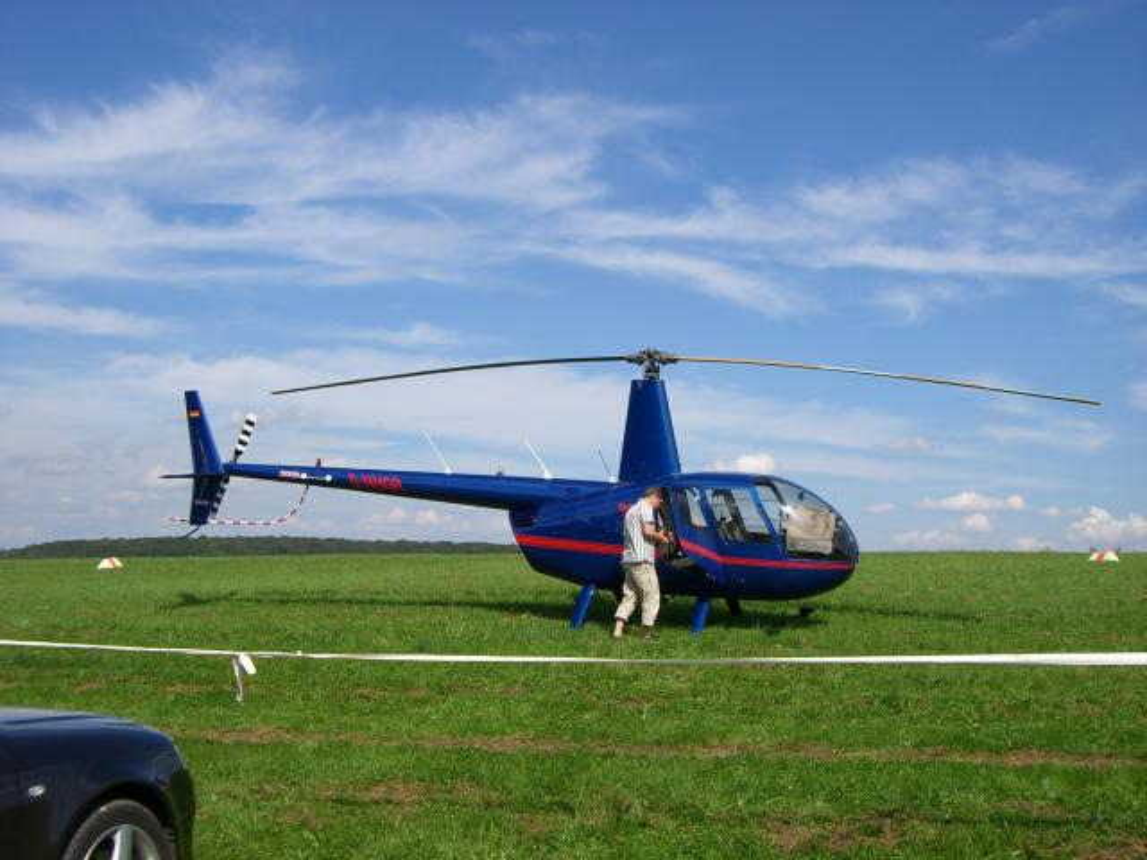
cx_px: 574
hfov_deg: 40.4
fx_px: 1557
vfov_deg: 30.9
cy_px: 430
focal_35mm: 47
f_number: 4.8
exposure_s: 1/800
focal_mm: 7.6
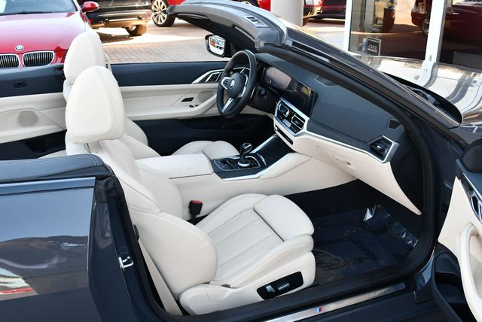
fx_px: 482
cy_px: 161
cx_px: 241
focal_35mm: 36
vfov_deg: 36.9
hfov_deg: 53.1
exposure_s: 1/250
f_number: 4.5
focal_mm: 18
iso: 400
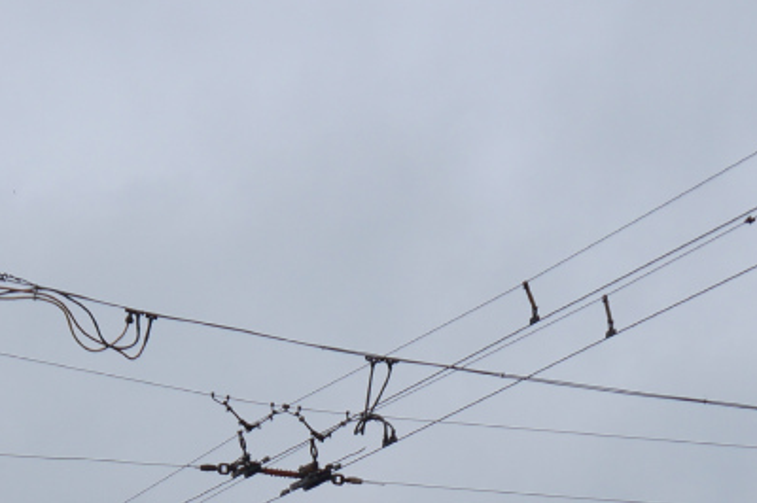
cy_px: 790
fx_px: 3278
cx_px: 180
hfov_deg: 13.1
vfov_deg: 8.6
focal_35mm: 156
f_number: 4.5
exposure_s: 1/500
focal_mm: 32
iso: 200
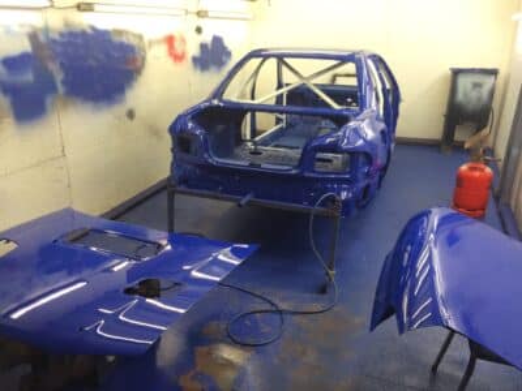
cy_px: 196
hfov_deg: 61.7
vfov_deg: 48.2
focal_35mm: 29
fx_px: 437
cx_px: 261
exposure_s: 1/33
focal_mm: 4.15
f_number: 2.2
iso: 80
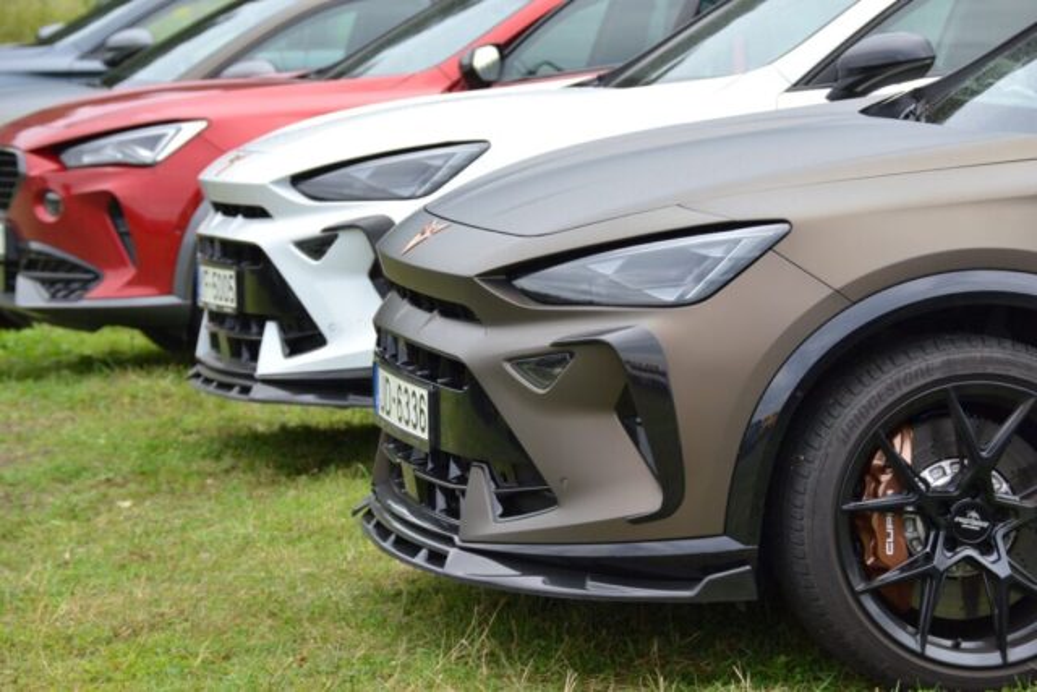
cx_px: 518
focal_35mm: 150
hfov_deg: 13.7
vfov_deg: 9.2
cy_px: 346
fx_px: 4322
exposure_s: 1/125
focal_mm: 100
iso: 160
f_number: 5.6
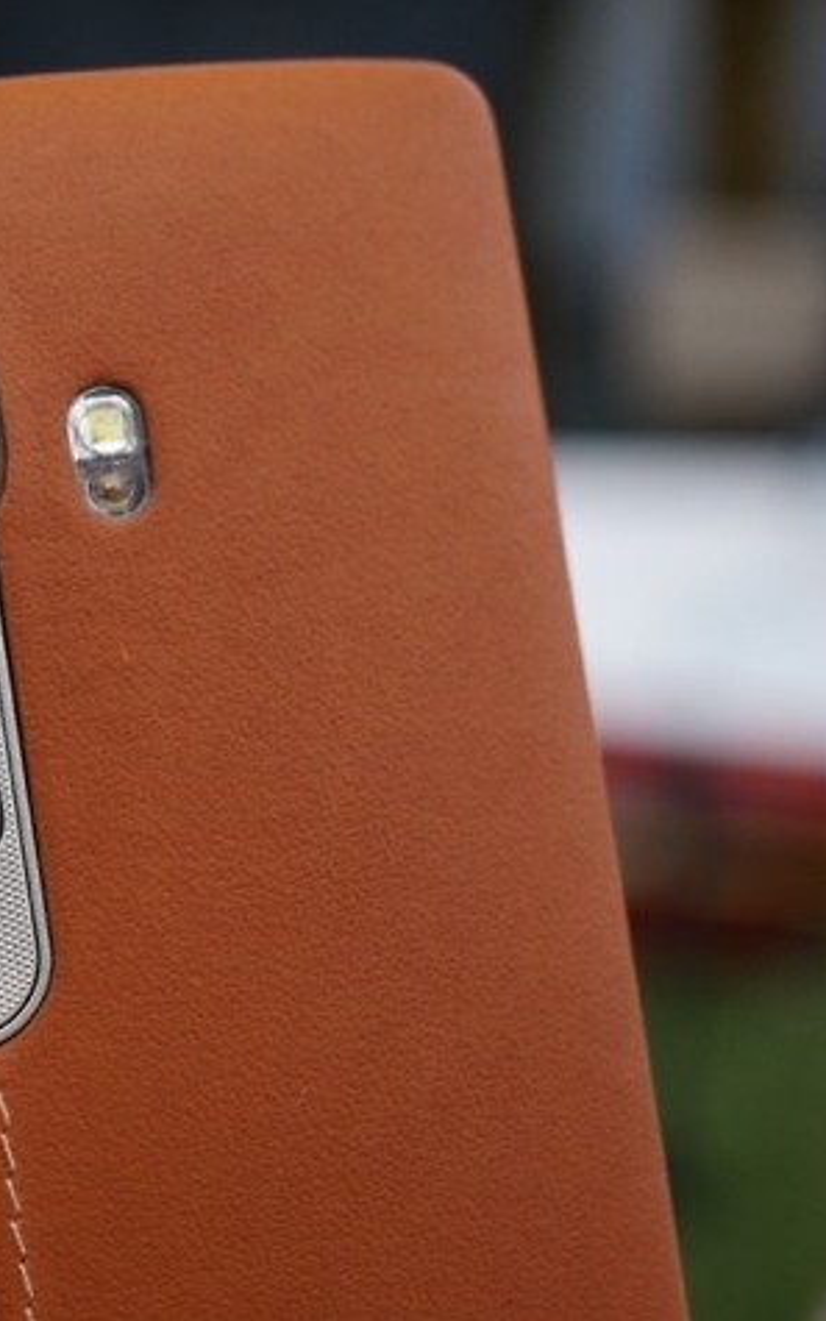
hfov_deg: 17.0
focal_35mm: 74
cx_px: -106
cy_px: 617
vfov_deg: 27.8
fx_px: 2665
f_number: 4
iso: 400
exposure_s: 1/60
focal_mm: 30
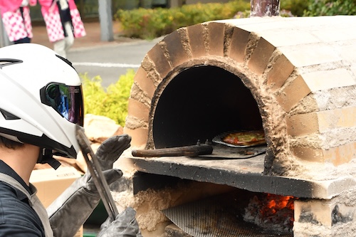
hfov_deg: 19.5
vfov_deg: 13.0
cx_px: 178
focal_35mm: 105
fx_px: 1038
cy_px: 118
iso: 800
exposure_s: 1/250
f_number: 8
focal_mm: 70
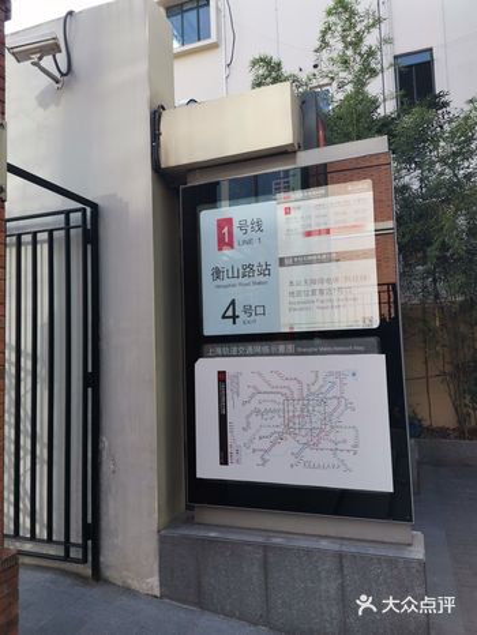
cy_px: 318
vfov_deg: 67.3
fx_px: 477
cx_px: 238
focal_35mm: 26
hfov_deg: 53.1
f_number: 1.8
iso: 50
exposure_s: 1/217
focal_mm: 4.75
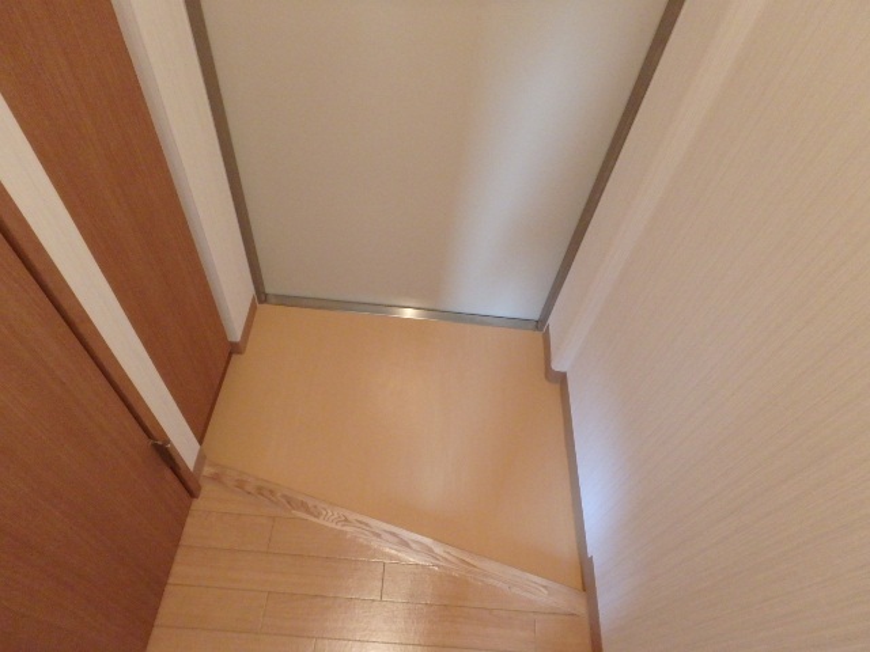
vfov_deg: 63.4
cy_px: 326
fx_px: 528
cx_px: 435
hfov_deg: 79.0
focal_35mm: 21
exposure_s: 1/25
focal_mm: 3.7
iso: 800
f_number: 3.5
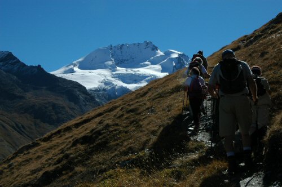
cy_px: 94
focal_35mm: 63
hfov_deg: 31.9
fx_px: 493
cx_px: 141
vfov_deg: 21.5
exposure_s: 1/125
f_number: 20
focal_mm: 42
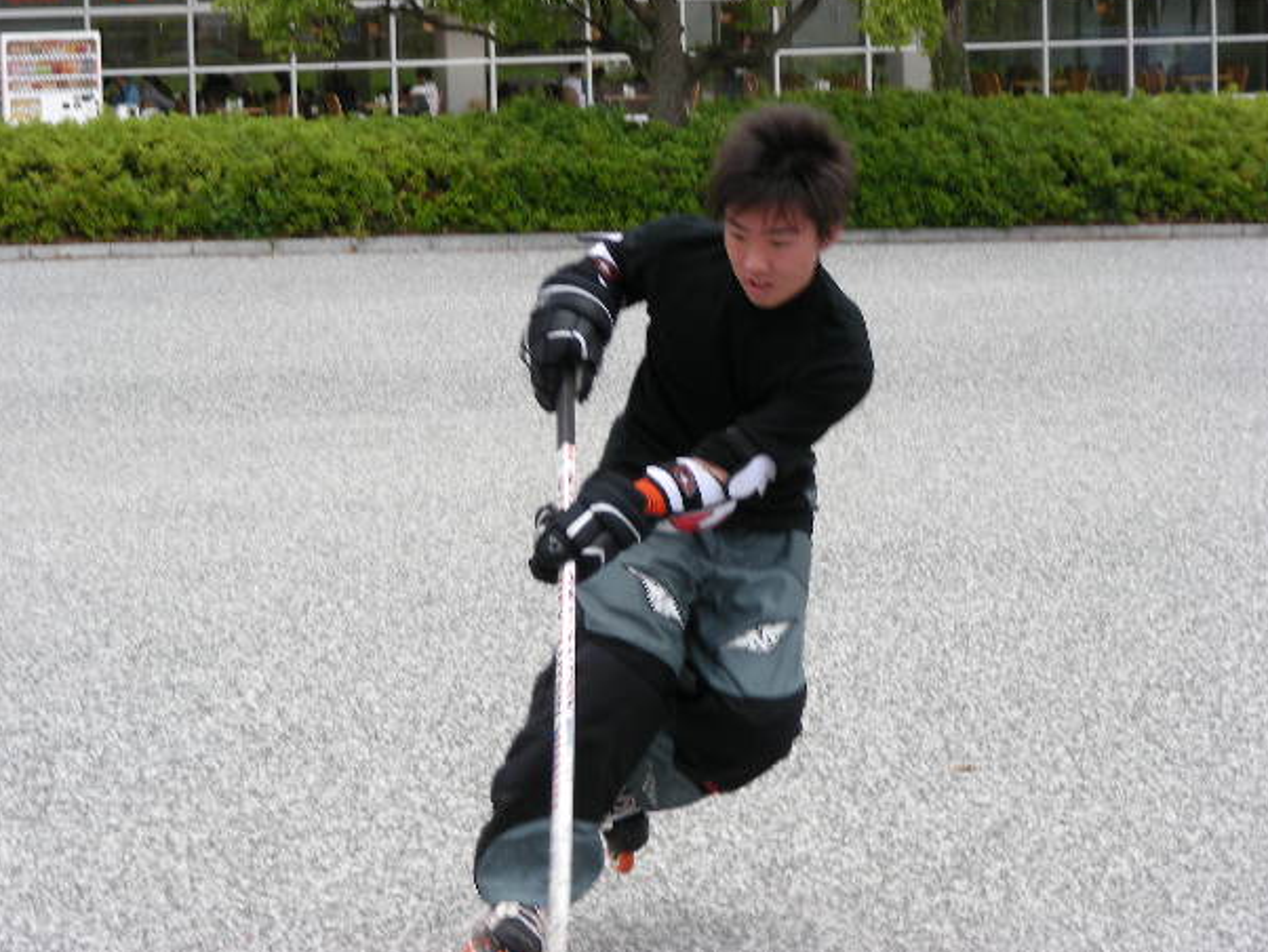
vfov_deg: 10.9
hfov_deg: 14.5
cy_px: 461
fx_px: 4984
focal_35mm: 136
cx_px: 626
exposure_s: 1/275
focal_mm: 21.3
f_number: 4
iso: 50
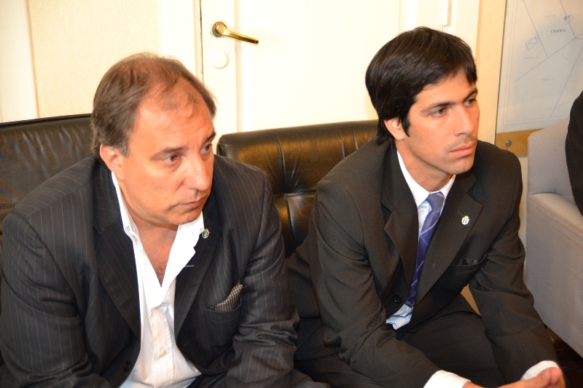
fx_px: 971
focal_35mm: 60
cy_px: 194
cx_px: 292
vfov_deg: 22.6
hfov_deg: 33.4
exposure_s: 1/60
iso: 560
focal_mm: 40
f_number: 2.8
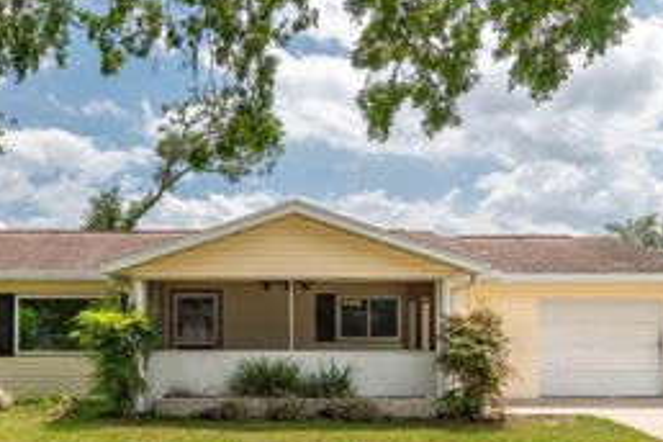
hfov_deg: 57.6
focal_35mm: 32
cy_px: 333
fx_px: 589
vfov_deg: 40.0
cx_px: 229
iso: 100
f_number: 9
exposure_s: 1/320
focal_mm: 11
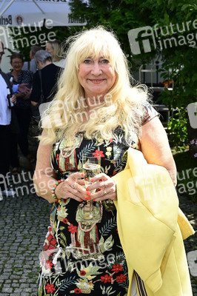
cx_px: 98
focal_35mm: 44
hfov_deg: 30.5
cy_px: 148
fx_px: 362
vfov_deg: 44.5
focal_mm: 44
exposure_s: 1/200
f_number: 8
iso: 250
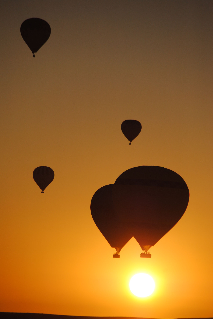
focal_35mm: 300
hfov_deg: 4.6
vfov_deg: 6.9
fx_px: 2654
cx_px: 106
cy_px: 160
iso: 200
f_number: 6.3
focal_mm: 200
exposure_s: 1/3200
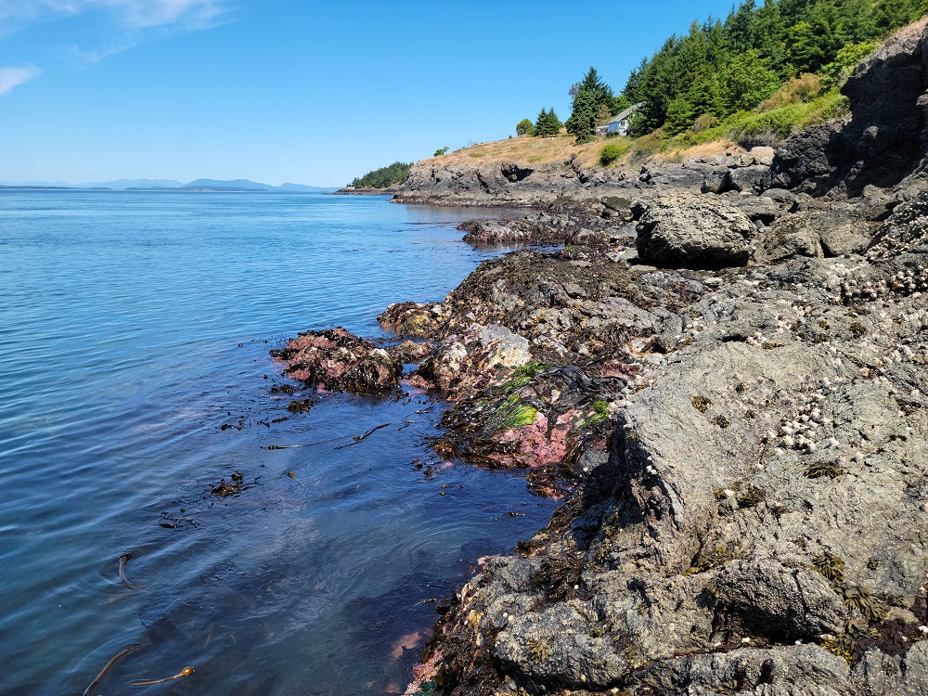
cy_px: 348
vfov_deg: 49.7
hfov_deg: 63.4
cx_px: 464
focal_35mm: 28
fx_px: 751
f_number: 2
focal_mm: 5.9
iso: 25
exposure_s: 1/566
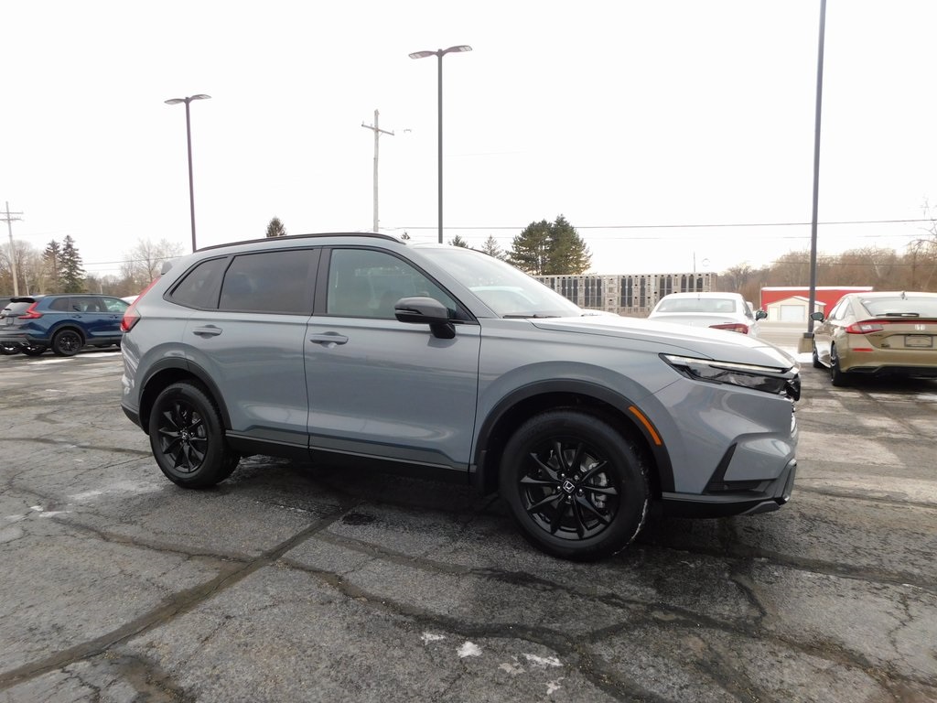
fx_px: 623
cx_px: 468
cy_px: 352
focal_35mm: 23
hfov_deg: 73.9
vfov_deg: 58.9
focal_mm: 4
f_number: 3
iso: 125
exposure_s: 1/320
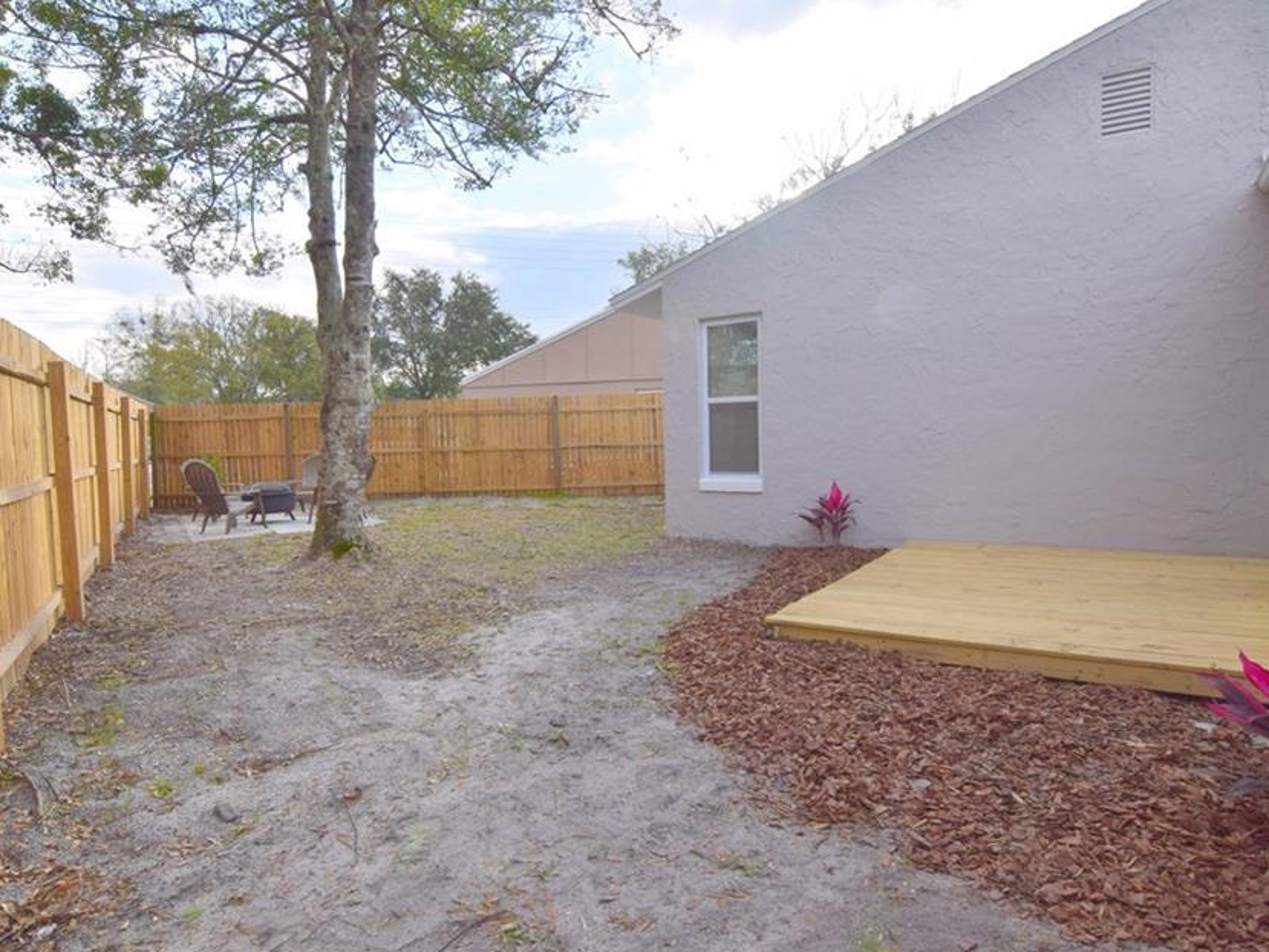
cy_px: 467
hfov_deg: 82.9
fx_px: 718
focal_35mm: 20
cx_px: 620
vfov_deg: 67.1
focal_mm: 11
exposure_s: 1/320
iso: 400
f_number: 10
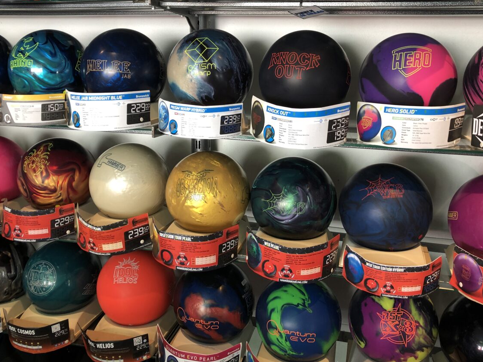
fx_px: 460
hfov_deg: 55.4
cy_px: 149
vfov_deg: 42.8
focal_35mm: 33
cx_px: 242
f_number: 1.8
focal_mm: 4
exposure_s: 1/20
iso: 40
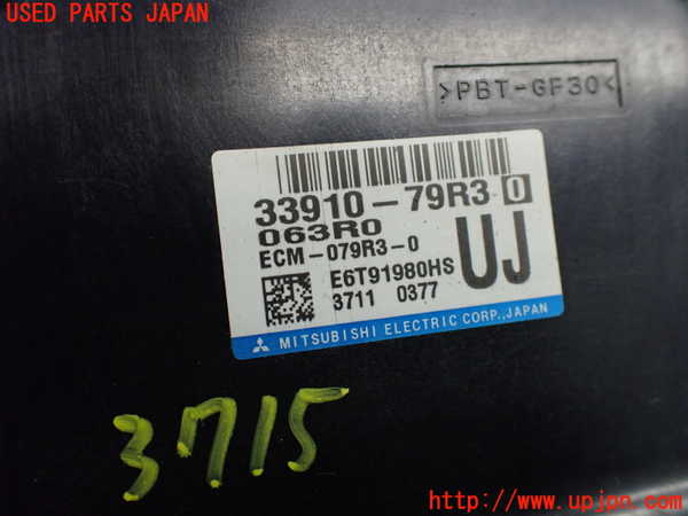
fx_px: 596
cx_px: 344
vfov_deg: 46.8
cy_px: 258
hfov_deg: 60.0
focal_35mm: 30
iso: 500
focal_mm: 5.4
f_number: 2.3
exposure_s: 1/125
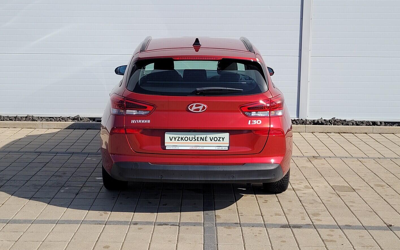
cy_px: 111
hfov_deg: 66.5
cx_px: 199
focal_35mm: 28
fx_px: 305
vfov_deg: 44.5
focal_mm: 5.4
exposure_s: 1/2333
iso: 40
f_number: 1.8
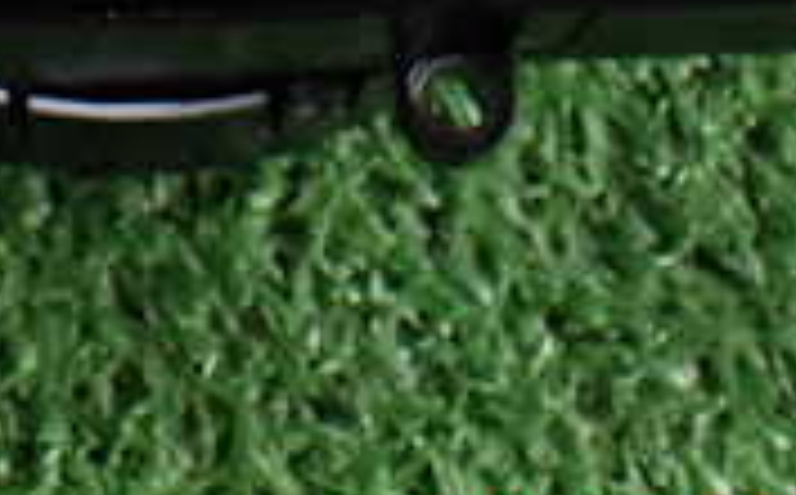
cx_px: 90
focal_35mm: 108
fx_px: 2339
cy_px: -410
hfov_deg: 19.0
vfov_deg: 11.2
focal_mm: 5.4
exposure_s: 1/125
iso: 500
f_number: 2.3
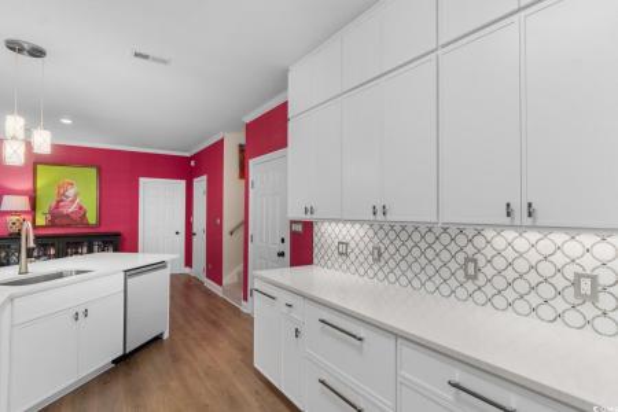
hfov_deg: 90.0
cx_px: 309
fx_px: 309
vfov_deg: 67.4
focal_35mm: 18
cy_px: 206
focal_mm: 12
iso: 100
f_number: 4.8
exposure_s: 1/15
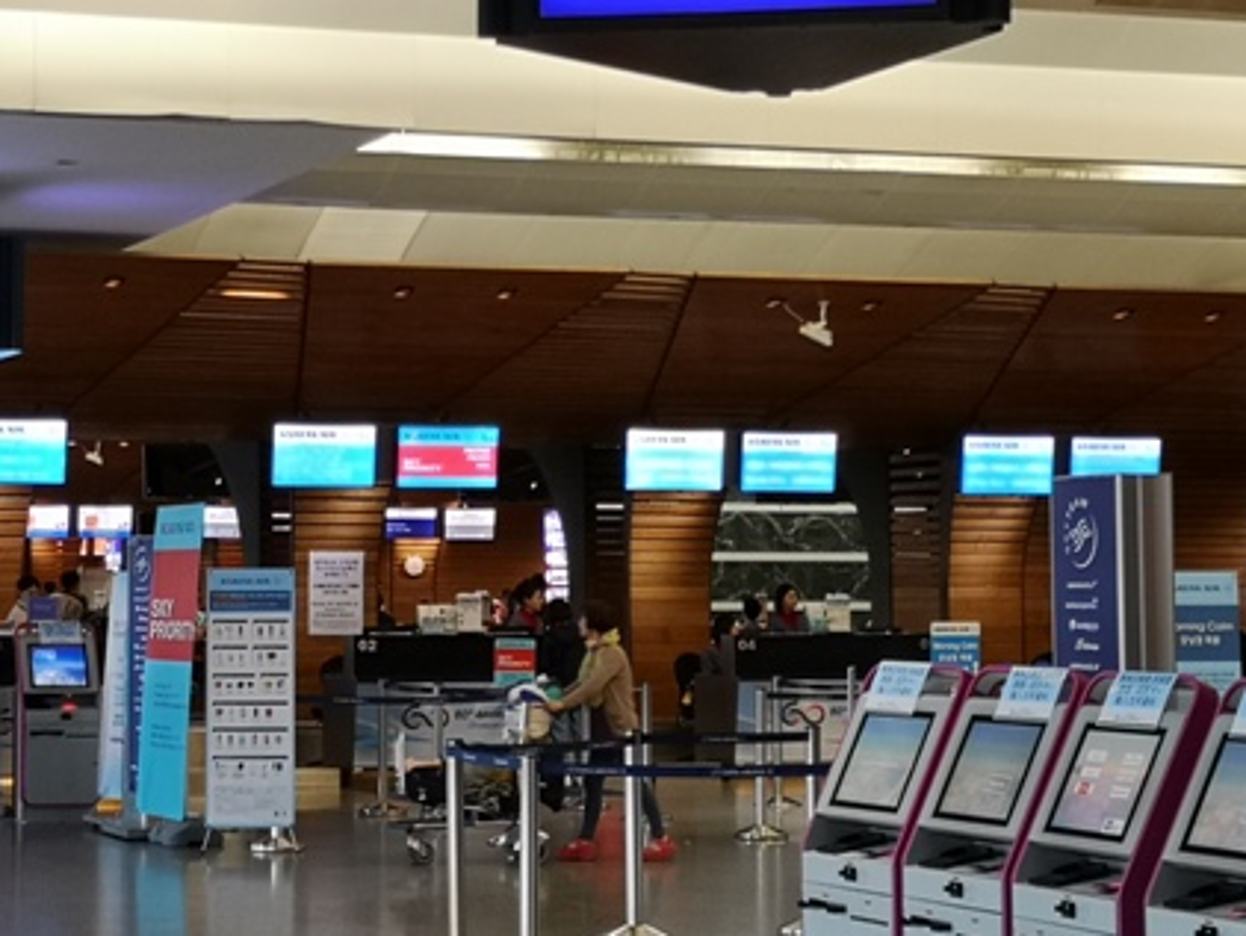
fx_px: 3205
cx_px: 369
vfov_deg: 16.6
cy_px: 407
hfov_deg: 21.9
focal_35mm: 89
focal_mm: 3.95
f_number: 1.8
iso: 160
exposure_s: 1/40
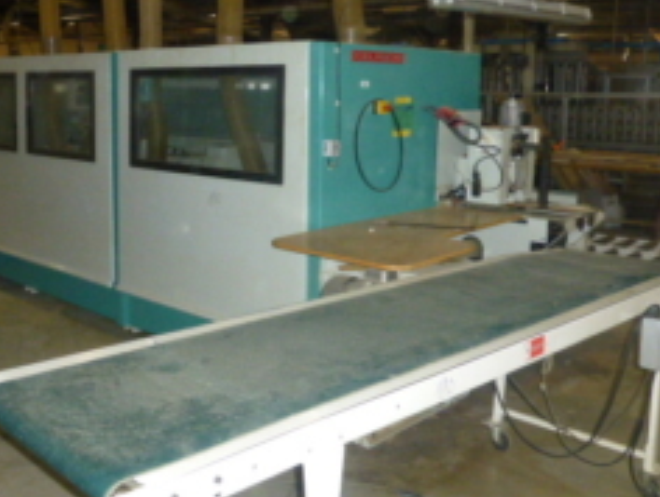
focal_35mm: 40
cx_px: 260
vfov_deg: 35.9
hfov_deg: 46.4
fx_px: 764
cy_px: 183
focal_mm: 4.8
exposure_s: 1/60
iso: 800
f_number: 3.4
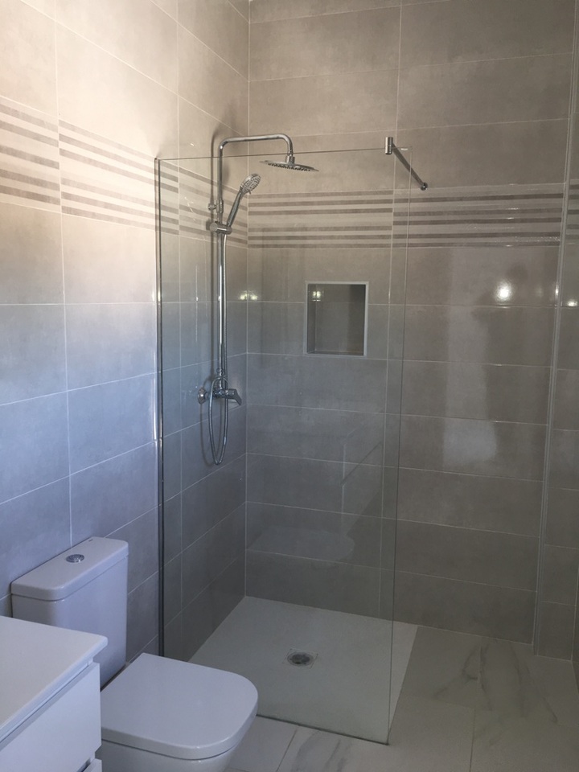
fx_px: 647
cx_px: 290
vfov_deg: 61.7
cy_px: 386
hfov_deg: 48.2
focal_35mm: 29
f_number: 2.2
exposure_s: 1/50
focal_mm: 4.15
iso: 40
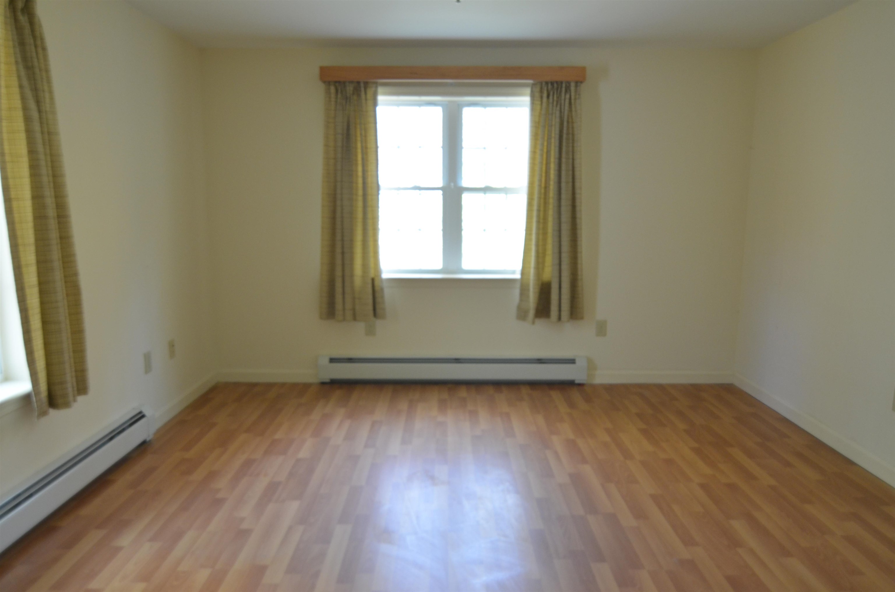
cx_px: 448
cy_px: 296
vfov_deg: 52.9
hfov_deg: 73.9
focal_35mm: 24
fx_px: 595
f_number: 3.2
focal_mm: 16
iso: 800
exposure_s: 1/40
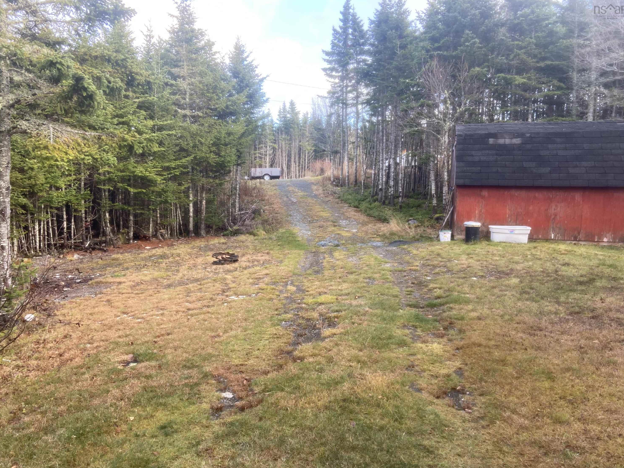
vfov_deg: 51.4
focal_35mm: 27
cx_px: 306
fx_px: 487
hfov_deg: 65.3
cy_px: 241
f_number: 1.8
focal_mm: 4.25
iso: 40
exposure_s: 1/122
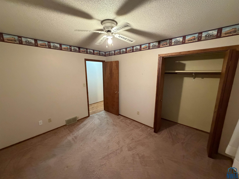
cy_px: 90
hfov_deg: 102.1
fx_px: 97
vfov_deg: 85.7
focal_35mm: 14
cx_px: 120
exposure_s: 1/60
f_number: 2.2
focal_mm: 2.22
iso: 800
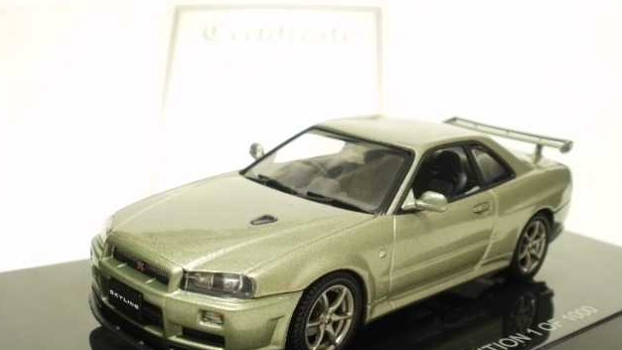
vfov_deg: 24.4
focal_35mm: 49
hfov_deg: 42.1
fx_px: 808
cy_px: 204
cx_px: 309
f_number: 4
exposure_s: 1/3
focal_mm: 7.7
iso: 125
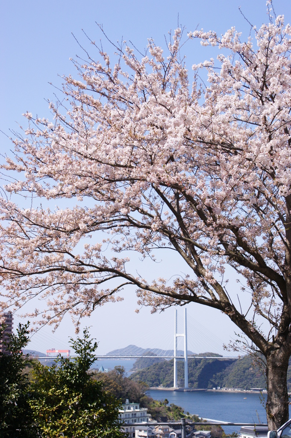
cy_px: 219
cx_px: 146
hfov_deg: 20.1
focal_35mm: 68
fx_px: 820
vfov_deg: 29.9
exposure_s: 1/800
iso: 400
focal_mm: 45
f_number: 8
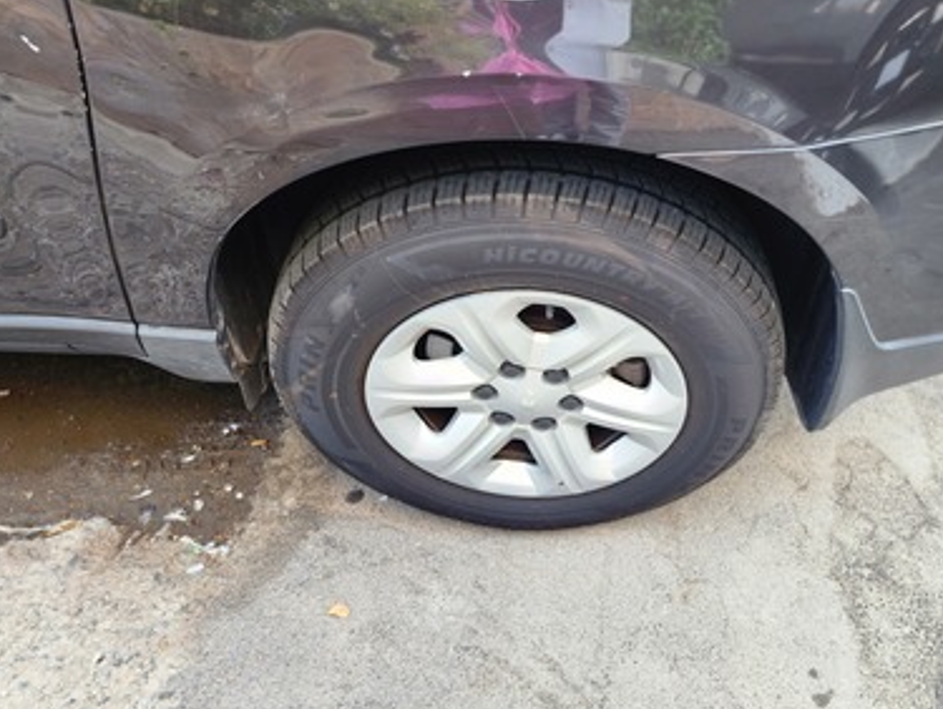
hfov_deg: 62.9
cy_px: 363
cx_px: 562
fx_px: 764
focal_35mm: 28
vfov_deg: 49.8
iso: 80
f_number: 1.8
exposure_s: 1/100
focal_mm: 6.4
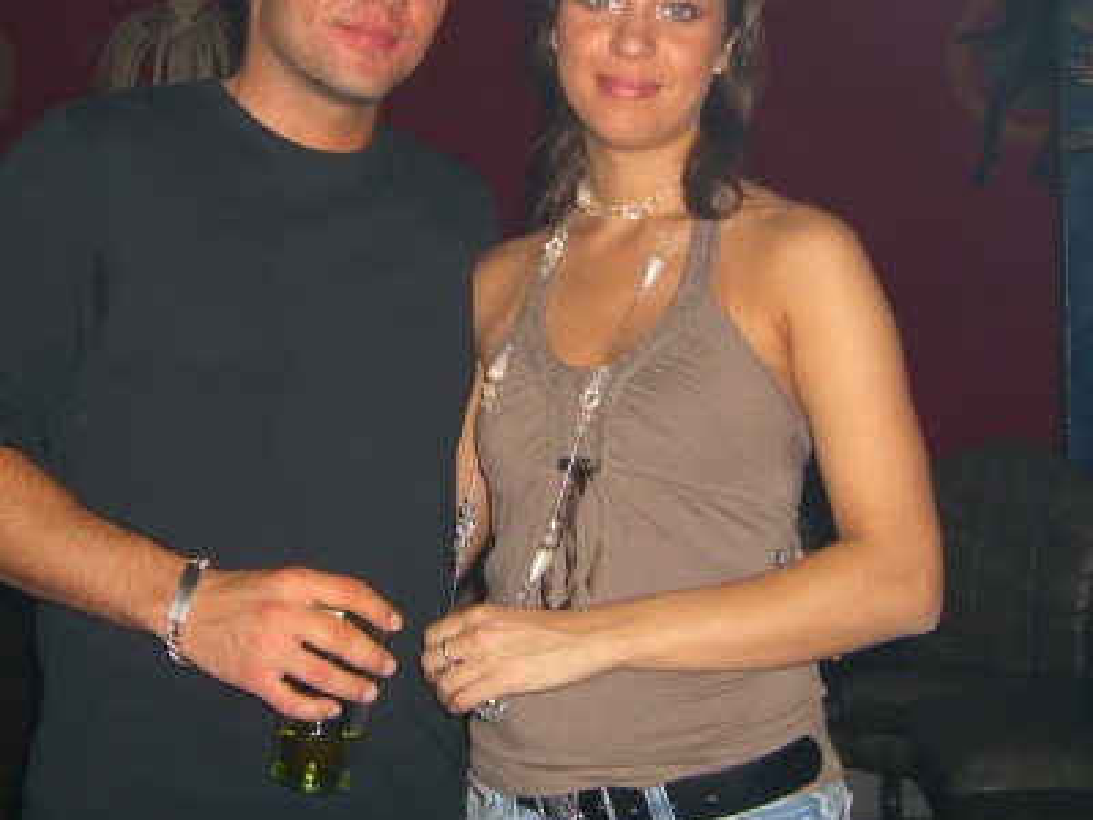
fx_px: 1800
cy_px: 243
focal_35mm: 57
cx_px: 514
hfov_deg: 33.8
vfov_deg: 25.5
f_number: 2.8
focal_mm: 7.9
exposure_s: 1/60
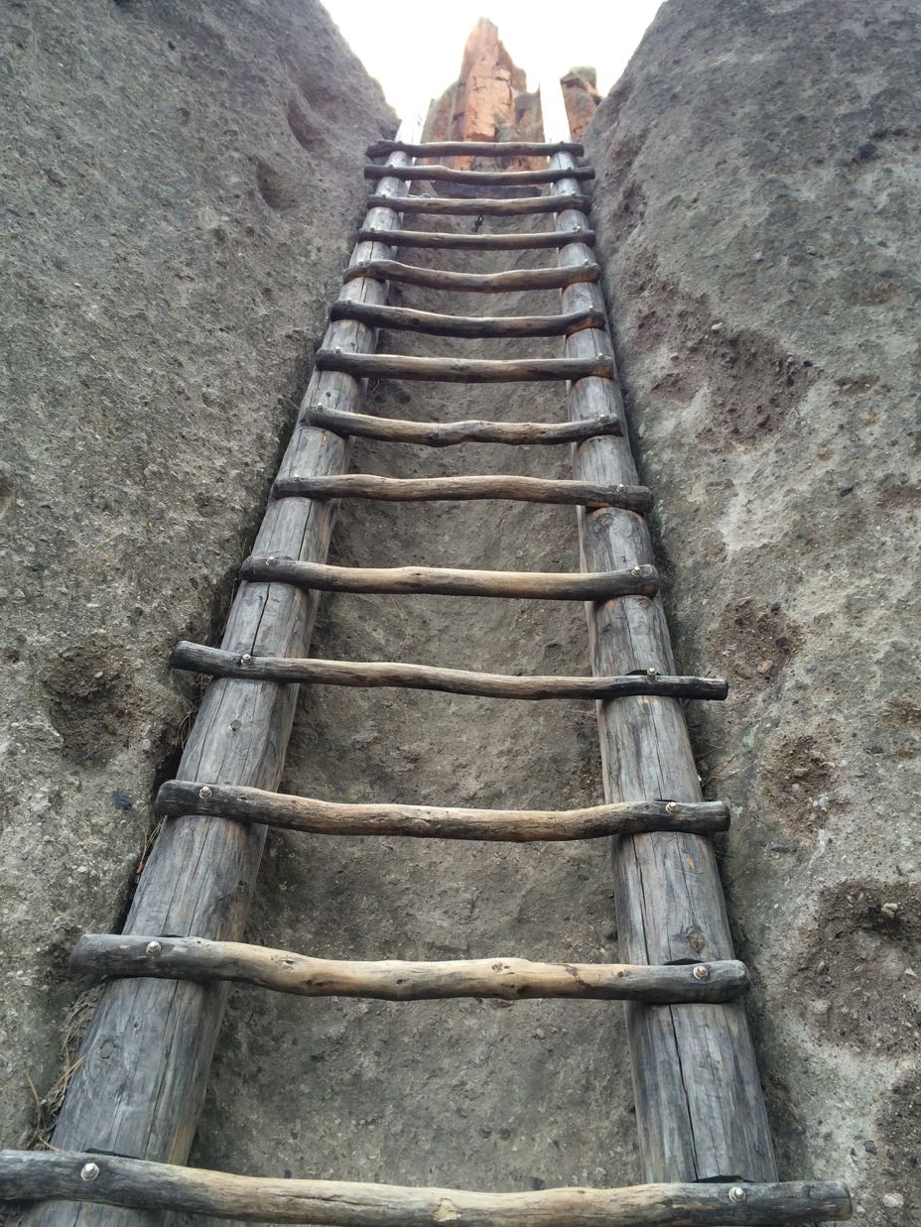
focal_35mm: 30
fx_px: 1064
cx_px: 446
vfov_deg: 60.0
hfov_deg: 46.8
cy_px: 626
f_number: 2.2
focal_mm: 4.15
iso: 64
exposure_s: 1/120
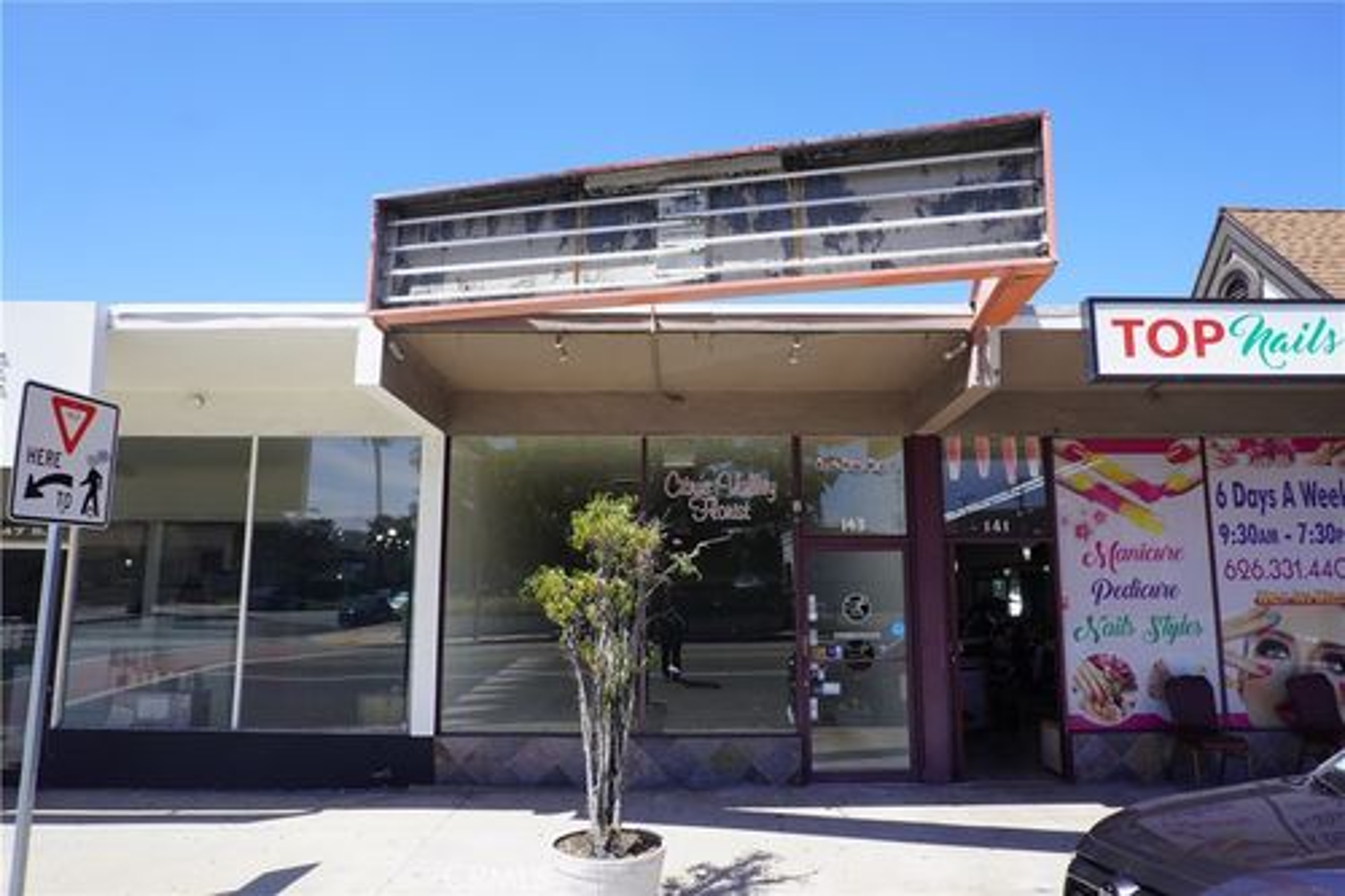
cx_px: 672
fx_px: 896
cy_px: 448
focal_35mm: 24
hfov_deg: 73.8
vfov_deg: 53.1
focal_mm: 16
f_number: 9
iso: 100
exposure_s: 1/125
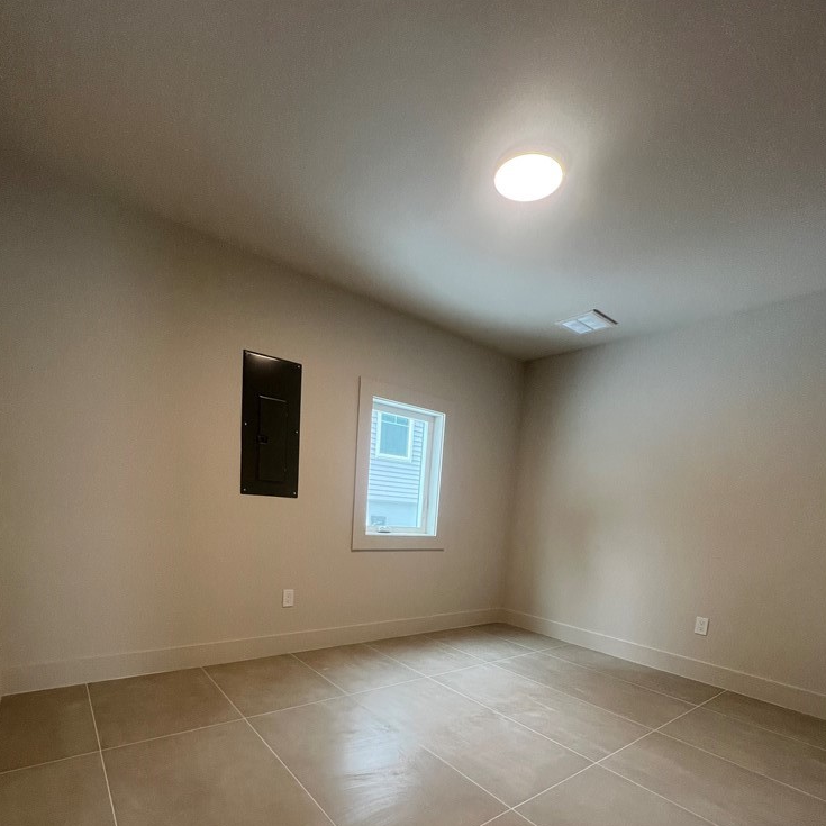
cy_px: 571
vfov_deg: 83.5
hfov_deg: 87.4
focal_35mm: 16
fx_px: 432
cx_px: 407
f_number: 1.8
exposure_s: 1/120
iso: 160
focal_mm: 1.57
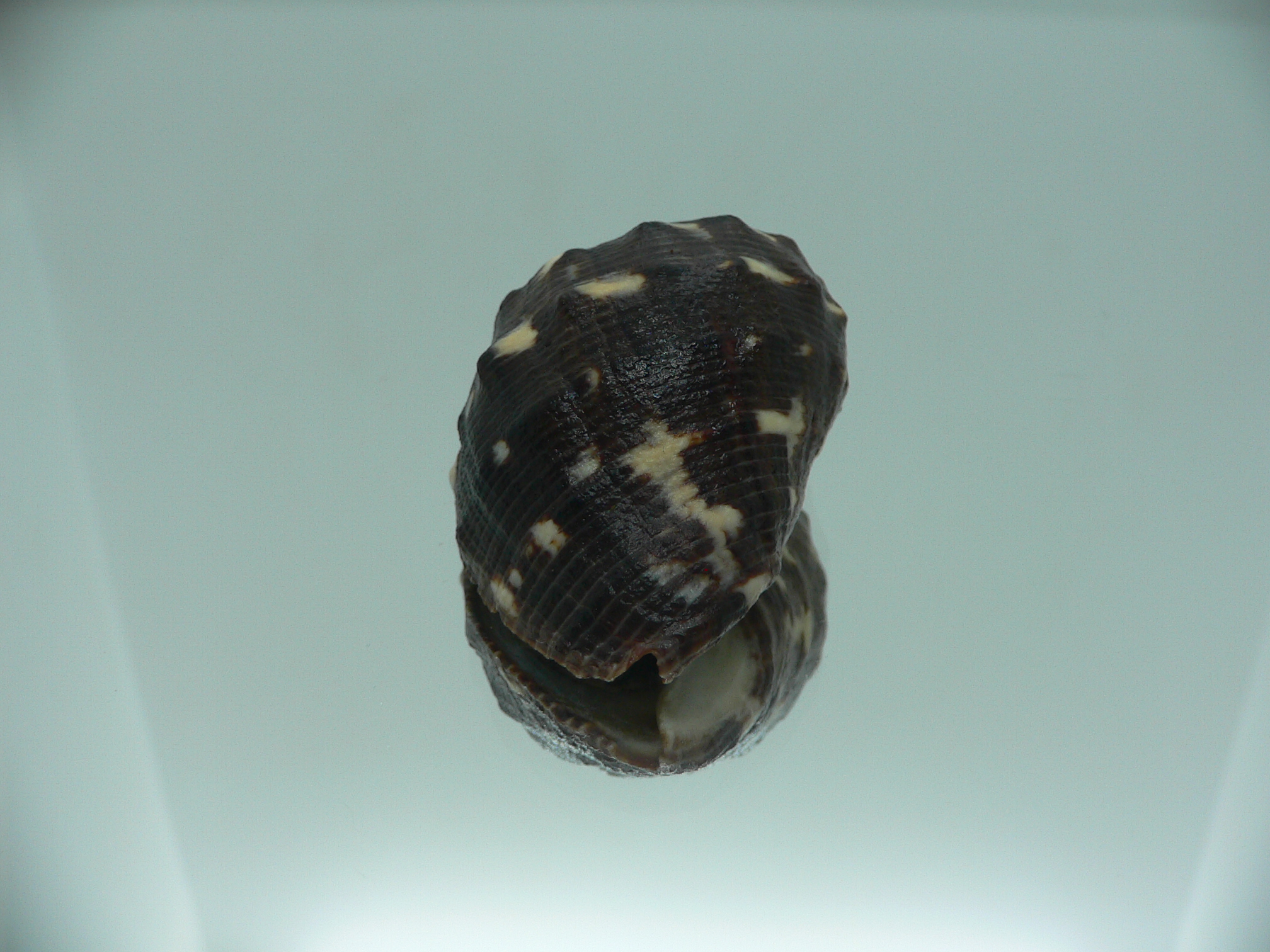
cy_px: 476
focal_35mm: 35
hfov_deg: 52.6
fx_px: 1284
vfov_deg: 40.7
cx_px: 635
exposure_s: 1/60
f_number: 2.8
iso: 80
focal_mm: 4.6
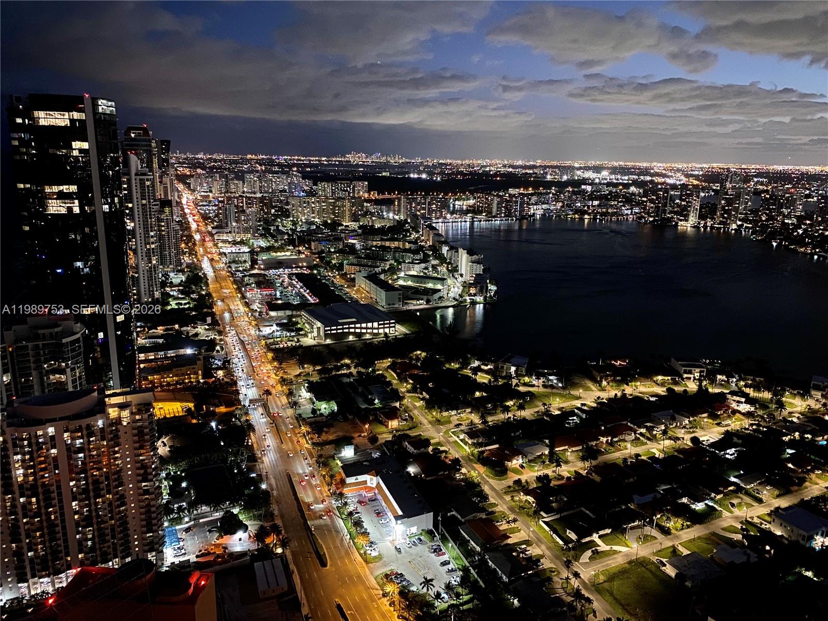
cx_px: 414
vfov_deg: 53.1
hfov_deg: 67.3
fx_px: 622
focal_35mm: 26
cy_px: 310
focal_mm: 4.25
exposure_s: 1/10
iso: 500
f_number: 1.8
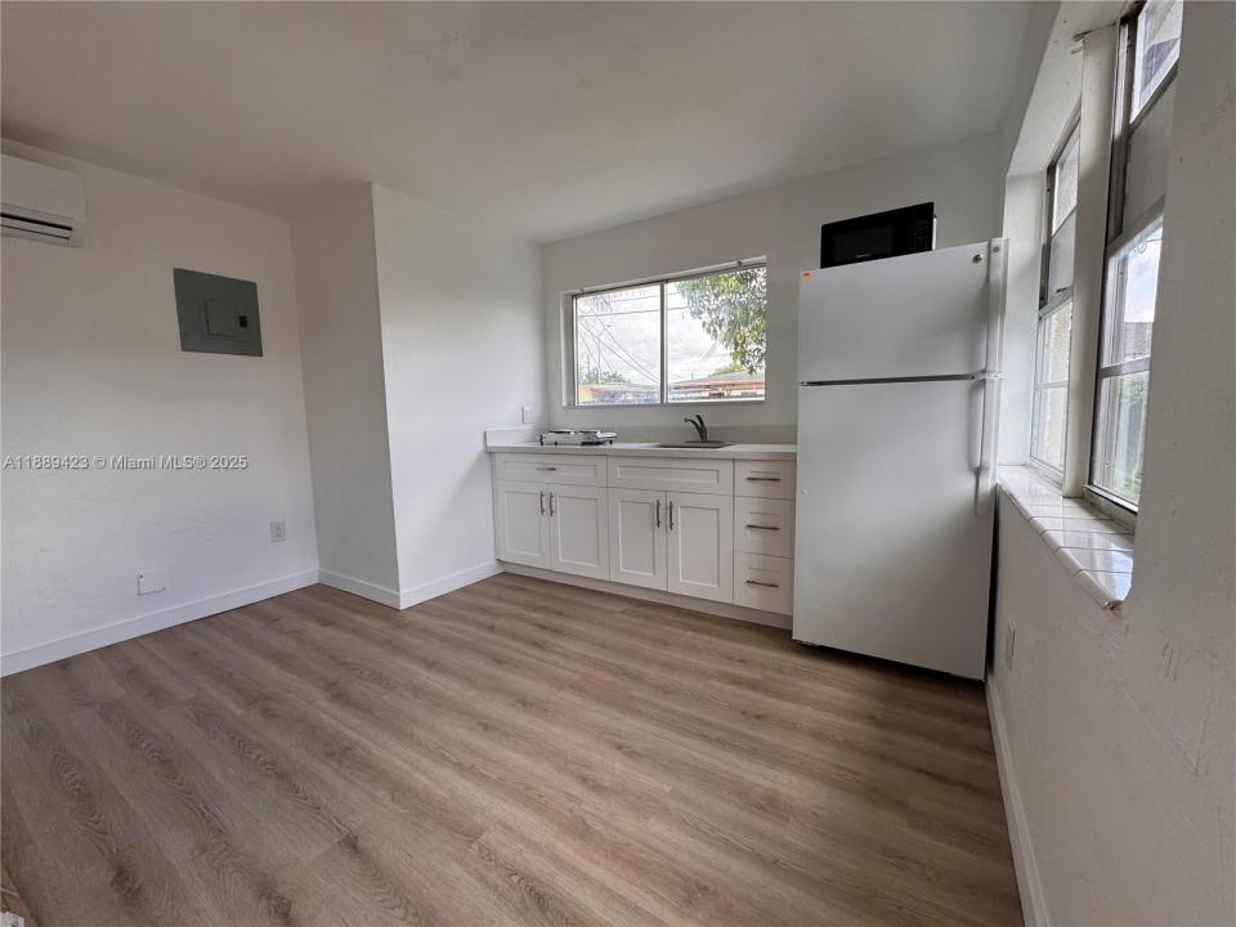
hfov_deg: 102.1
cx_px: 618
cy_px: 464
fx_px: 500
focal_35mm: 14
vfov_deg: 85.7
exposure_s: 1/210
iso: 40
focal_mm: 2.22
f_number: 2.2
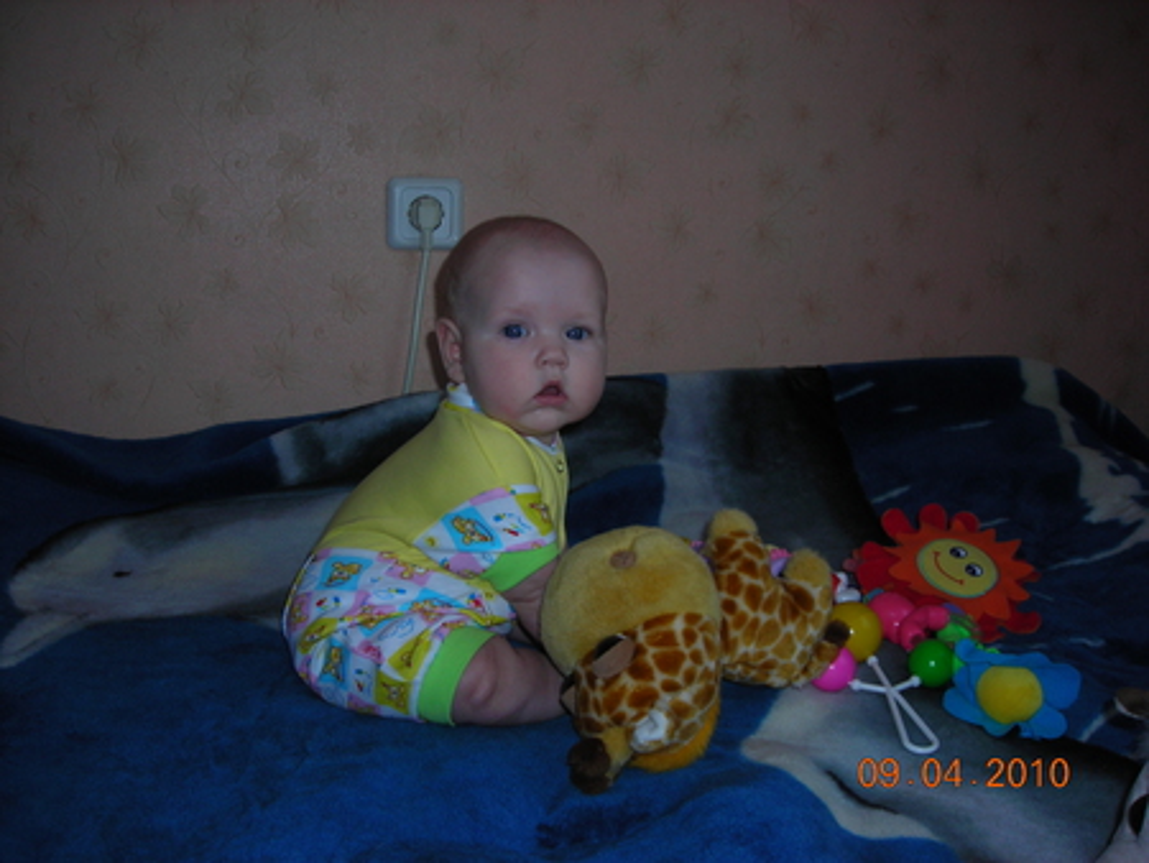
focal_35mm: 38
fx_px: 1262
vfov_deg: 37.8
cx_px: 574
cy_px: 432
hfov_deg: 49.0
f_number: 3.2
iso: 50
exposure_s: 1/60.1
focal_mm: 6.3
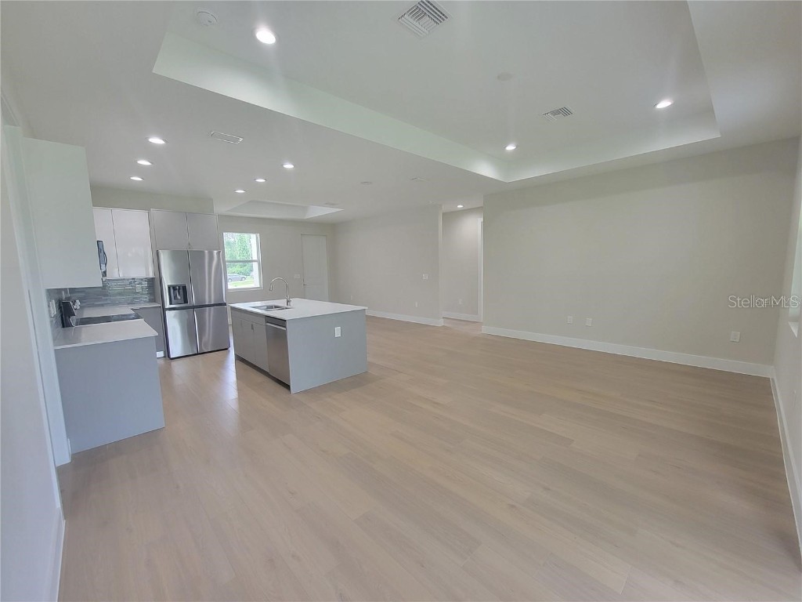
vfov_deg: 89.9
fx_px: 301
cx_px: 401
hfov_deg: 106.2
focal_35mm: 13
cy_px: 301
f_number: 2.2
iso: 160
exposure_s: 1/60
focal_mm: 2.2
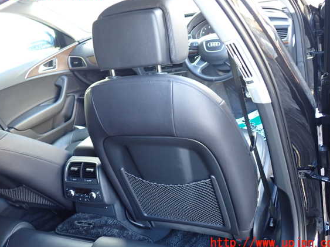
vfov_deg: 44.1
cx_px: 167
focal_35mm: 32
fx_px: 305
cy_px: 119
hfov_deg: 56.8
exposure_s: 1/30
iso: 250
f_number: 2.3
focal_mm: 5.4
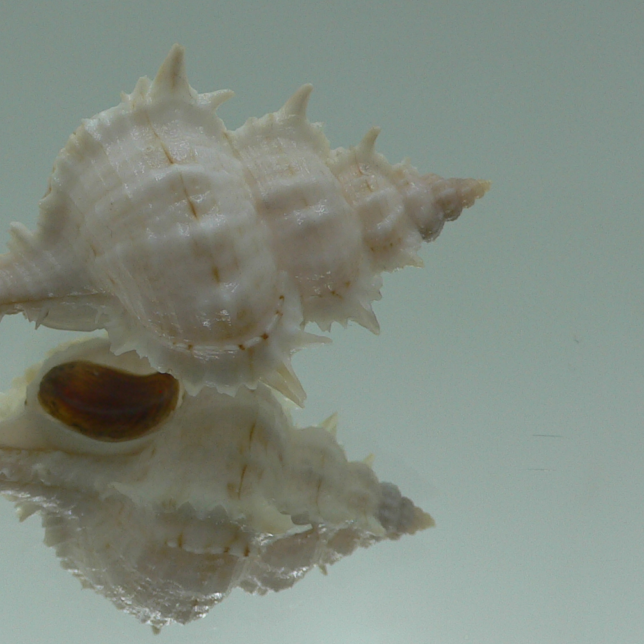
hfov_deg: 26.9
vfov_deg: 27.7
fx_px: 1305
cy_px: 296
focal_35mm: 62
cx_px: 88
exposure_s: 1/100
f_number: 3.3
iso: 80
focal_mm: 4.6
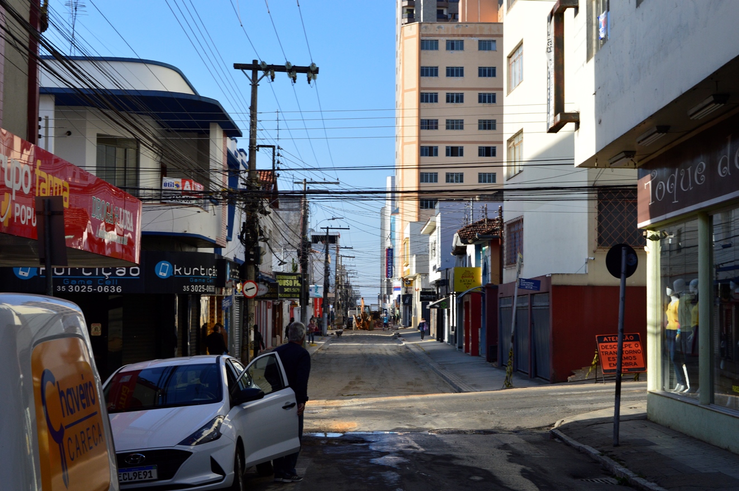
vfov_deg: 23.7
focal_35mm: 57
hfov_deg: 35.1
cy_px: 246
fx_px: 1169
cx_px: 370
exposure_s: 1/400
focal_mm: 38
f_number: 11
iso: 400
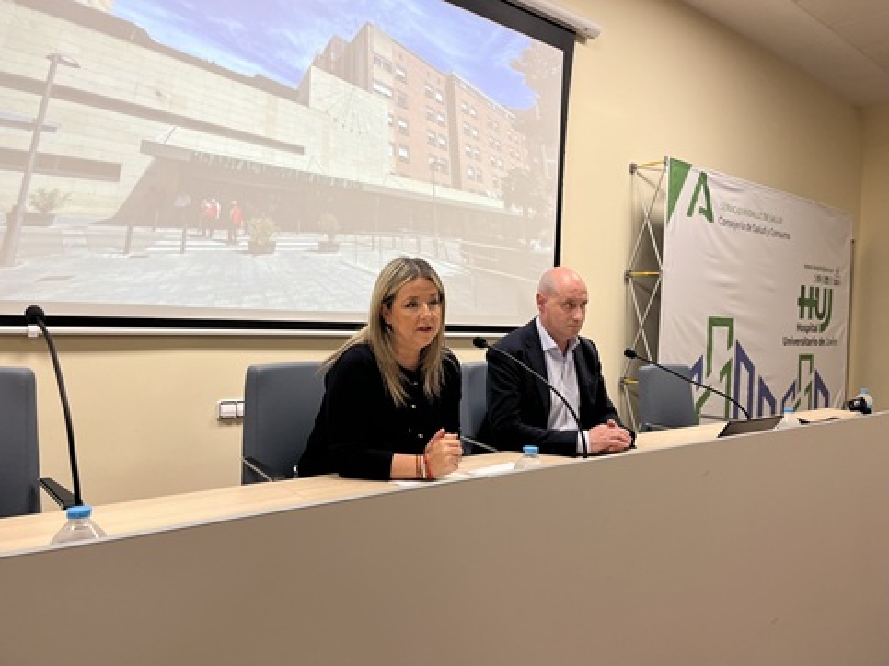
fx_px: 668
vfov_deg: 53.0
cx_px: 444
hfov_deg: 67.3
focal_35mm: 26
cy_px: 333
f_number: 1.6
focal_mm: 5.1
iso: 64
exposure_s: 1/100
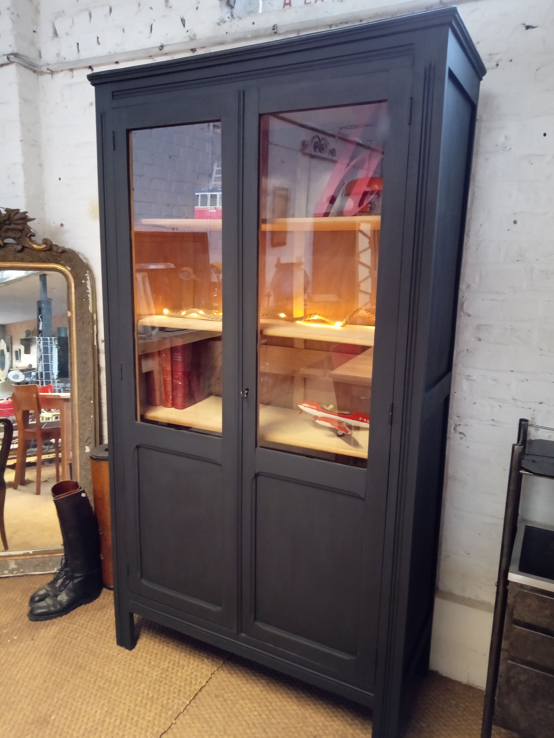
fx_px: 555
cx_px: 277
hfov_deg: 53.1
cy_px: 369
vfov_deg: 67.3
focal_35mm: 26
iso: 1476
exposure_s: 1/20
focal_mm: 3.46
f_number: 2.2
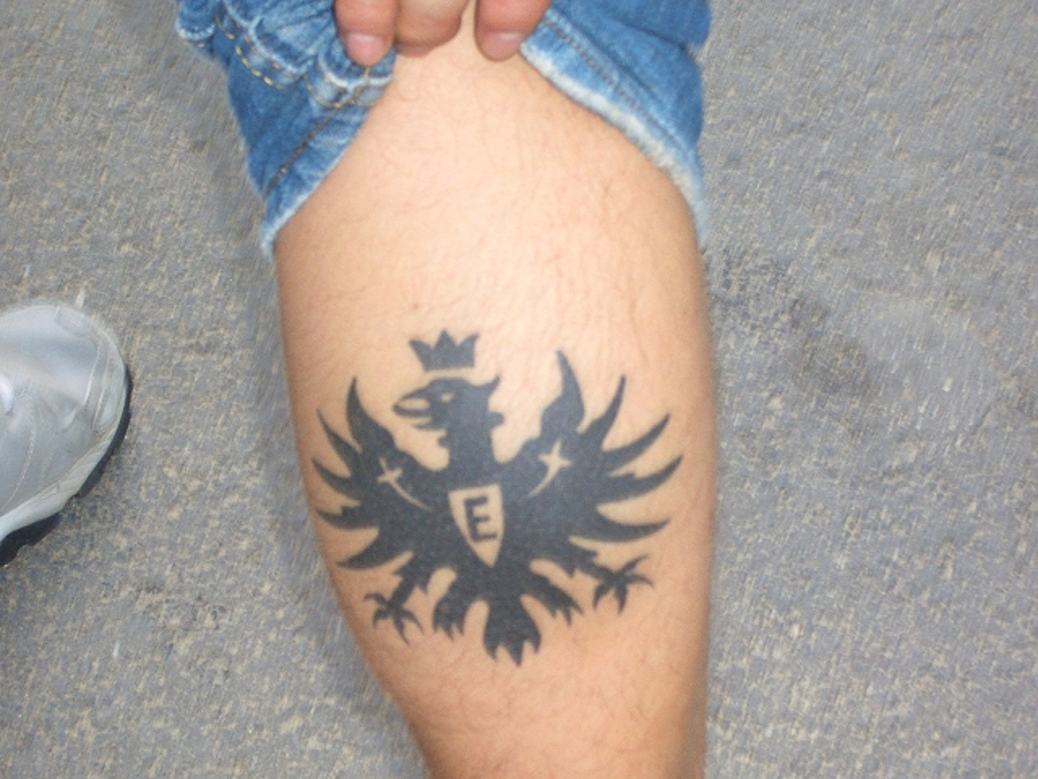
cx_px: 519
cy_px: 390
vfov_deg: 14.1
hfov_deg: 18.7
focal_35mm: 105
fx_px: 3149
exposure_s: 1/60
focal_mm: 17.4
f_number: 4.8
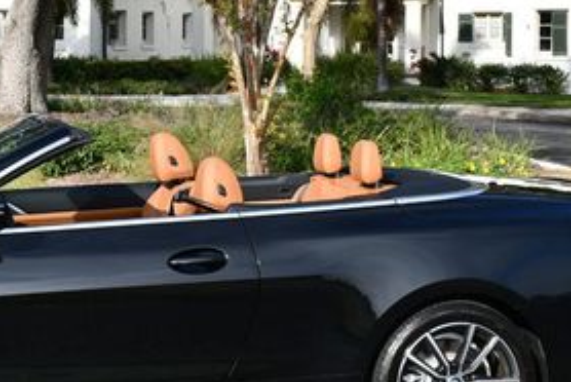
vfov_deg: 14.9
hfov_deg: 21.7
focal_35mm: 92
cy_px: 107
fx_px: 1461
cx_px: 80
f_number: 8
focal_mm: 20
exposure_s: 1/250
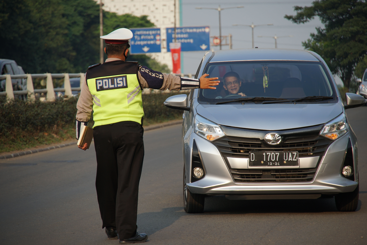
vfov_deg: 6.8
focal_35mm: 202
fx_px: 2064
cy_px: 122
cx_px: 184
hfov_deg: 10.2
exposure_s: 1/320
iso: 100
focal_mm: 135
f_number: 5.6
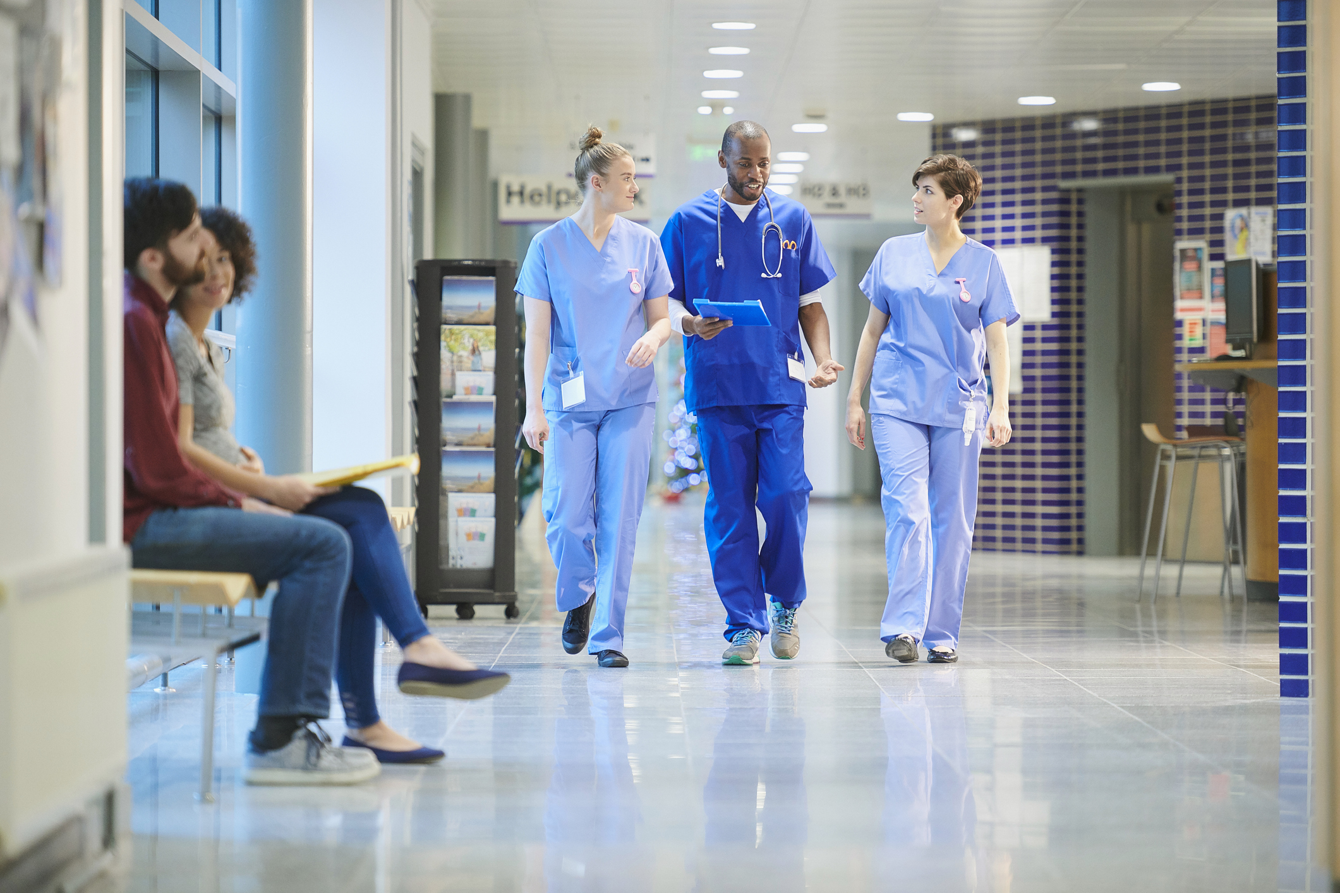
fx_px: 5583
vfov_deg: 9.1
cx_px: 670
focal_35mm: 150
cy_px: 446
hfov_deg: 13.7
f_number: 2.8
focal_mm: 150
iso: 1600
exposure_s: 1/160
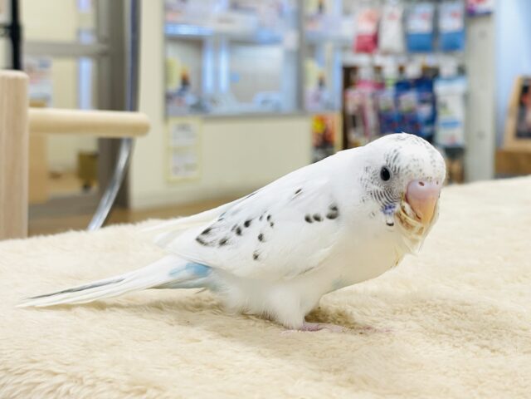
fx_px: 798
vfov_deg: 28.0
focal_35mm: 52
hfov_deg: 36.8
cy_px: 200
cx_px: 266
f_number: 2
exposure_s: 1/99
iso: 64
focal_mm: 6
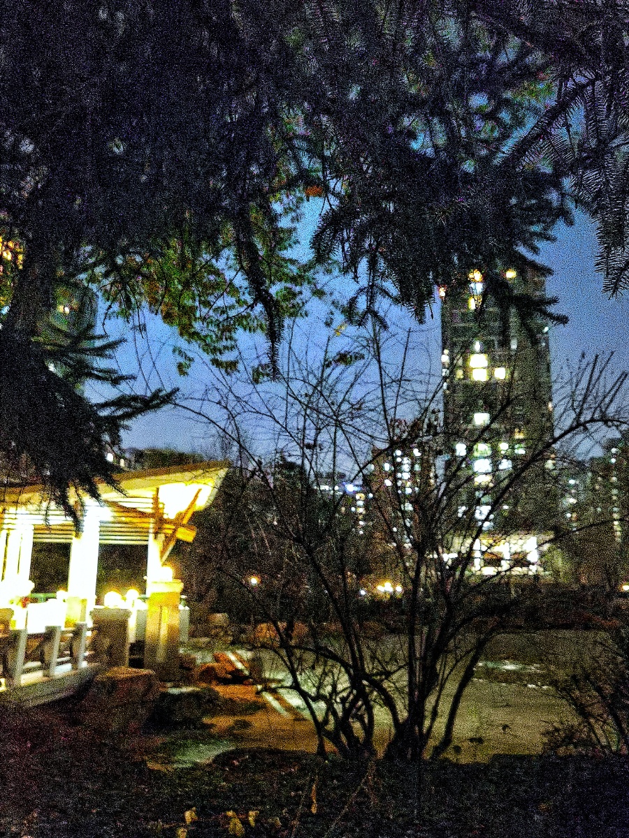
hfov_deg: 45.4
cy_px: 419
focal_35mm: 31
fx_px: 751
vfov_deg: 58.4
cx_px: 314
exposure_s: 1/20
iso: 500
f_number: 16
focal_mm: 6.71
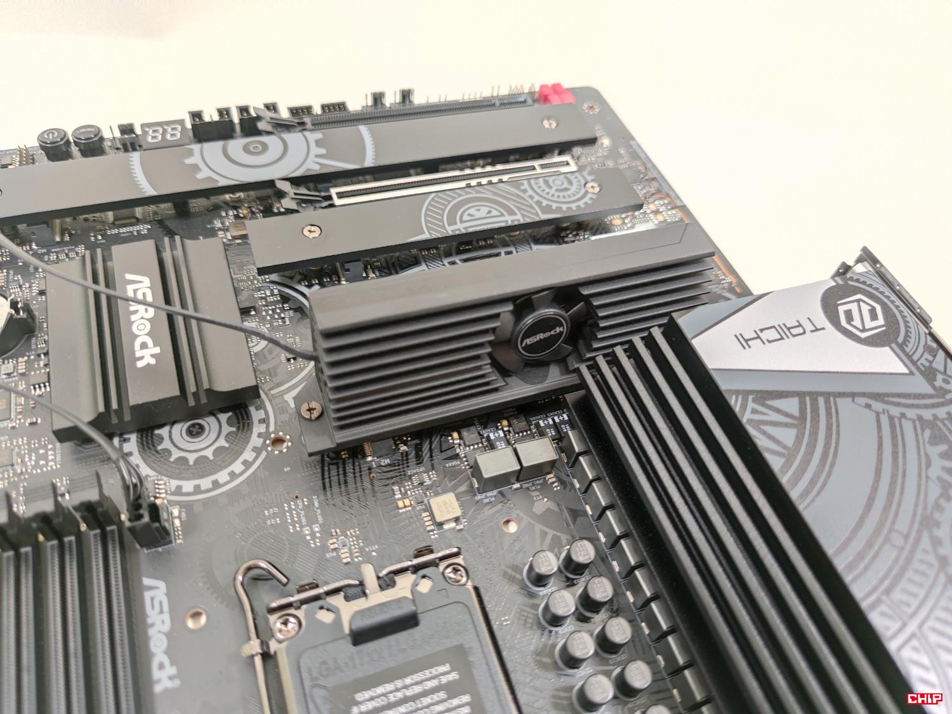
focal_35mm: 24
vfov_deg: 56.8
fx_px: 660
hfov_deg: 71.6
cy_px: 357
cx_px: 476
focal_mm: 6.78
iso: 286
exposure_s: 1/17
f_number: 1.85
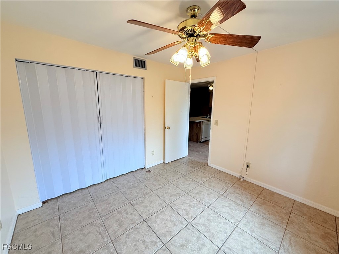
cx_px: 170
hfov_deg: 102.1
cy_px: 127
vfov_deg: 85.7
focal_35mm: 14
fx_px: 137
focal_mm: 2.22
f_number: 2.2
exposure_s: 1/120
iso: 125
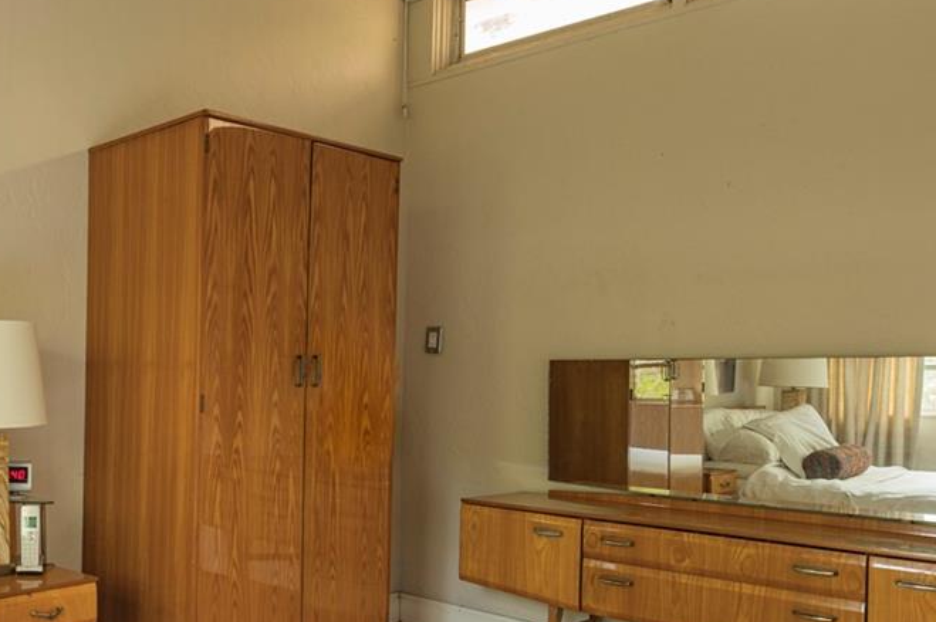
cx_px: 50
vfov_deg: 38.5
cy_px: 393
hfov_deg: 48.3
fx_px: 883
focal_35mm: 34
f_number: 5.6
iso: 100
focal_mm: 14
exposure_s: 1/2.5
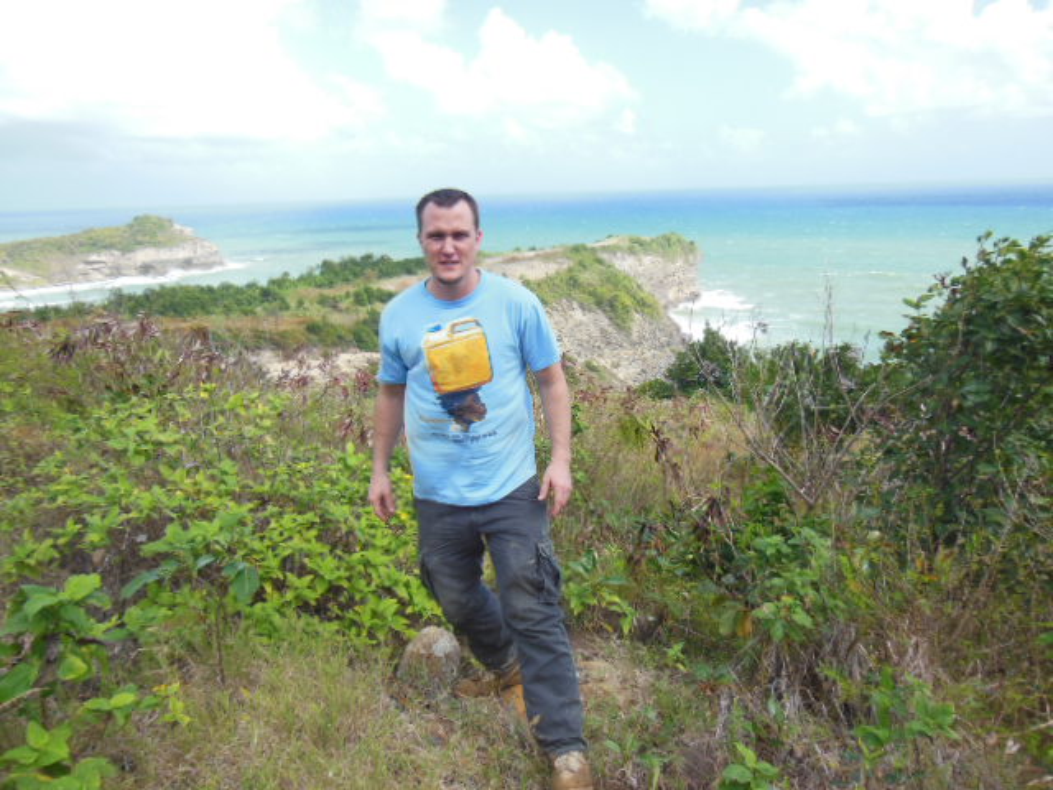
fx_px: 760
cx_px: 526
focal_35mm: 25
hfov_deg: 69.4
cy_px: 395
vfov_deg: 54.9
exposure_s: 1/640
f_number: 3.5
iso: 125
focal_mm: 4.5
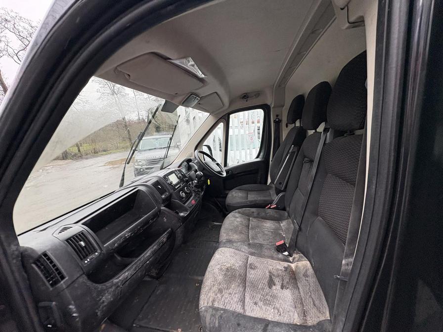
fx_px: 179
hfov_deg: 102.1
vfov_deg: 85.7
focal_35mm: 14
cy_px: 166
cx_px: 222
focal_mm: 2.22
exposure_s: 1/89
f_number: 2.2
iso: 250
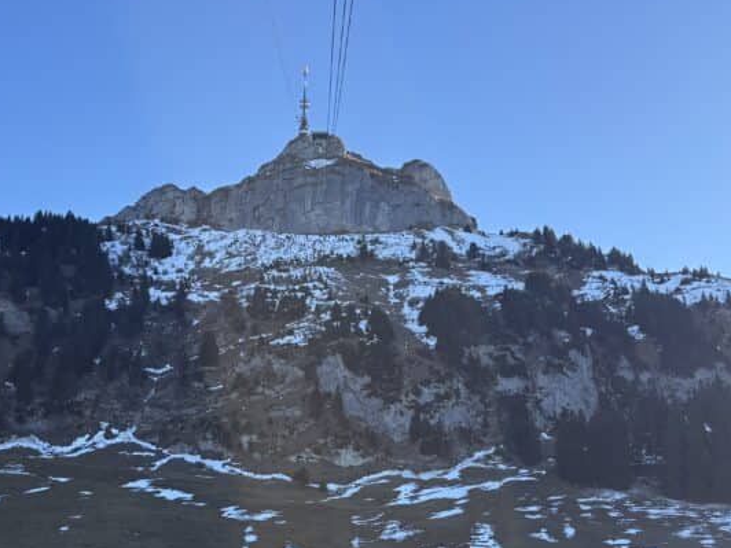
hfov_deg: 38.1
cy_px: 422
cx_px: 316
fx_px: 1056
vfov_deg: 28.6
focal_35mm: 50
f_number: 1.6
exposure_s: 1/708
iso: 50
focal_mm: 5.96
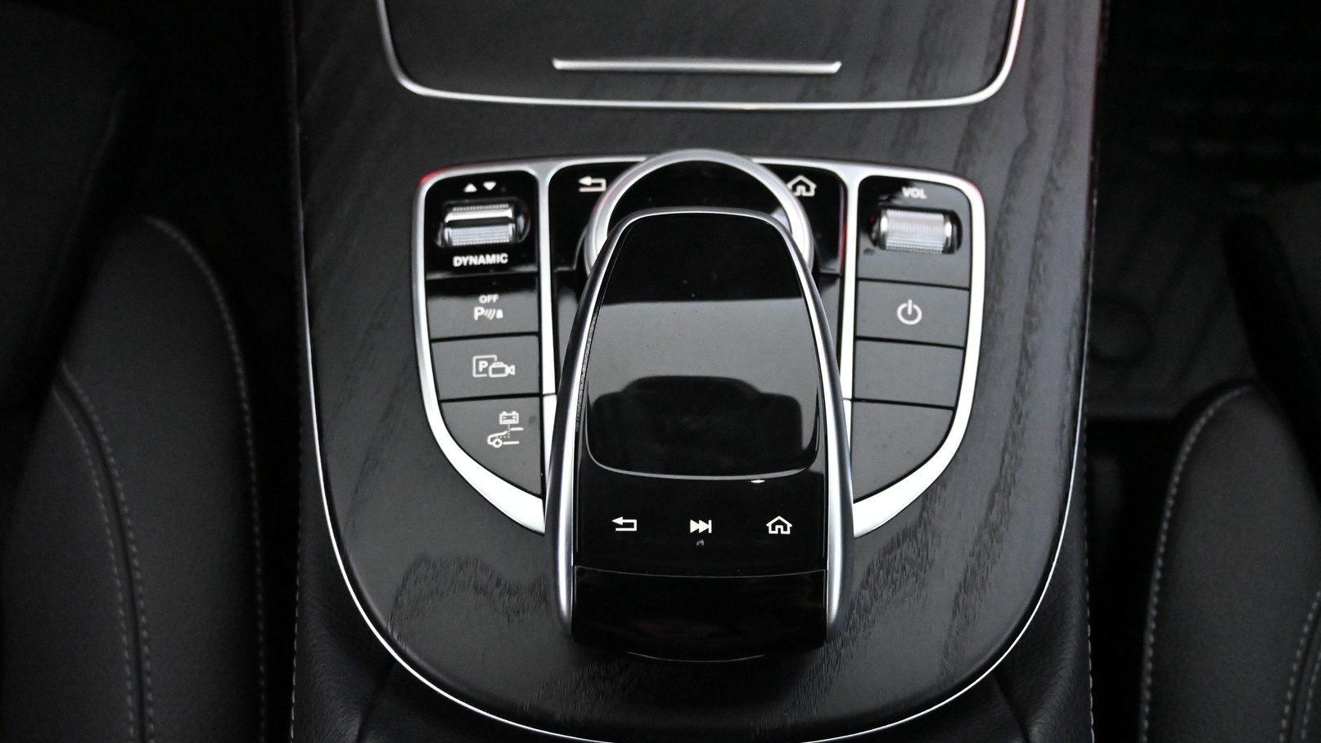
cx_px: 661
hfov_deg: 49.4
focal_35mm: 41
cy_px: 376
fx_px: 1436
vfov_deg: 29.0
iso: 11400
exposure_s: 1/60
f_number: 4.5
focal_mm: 26
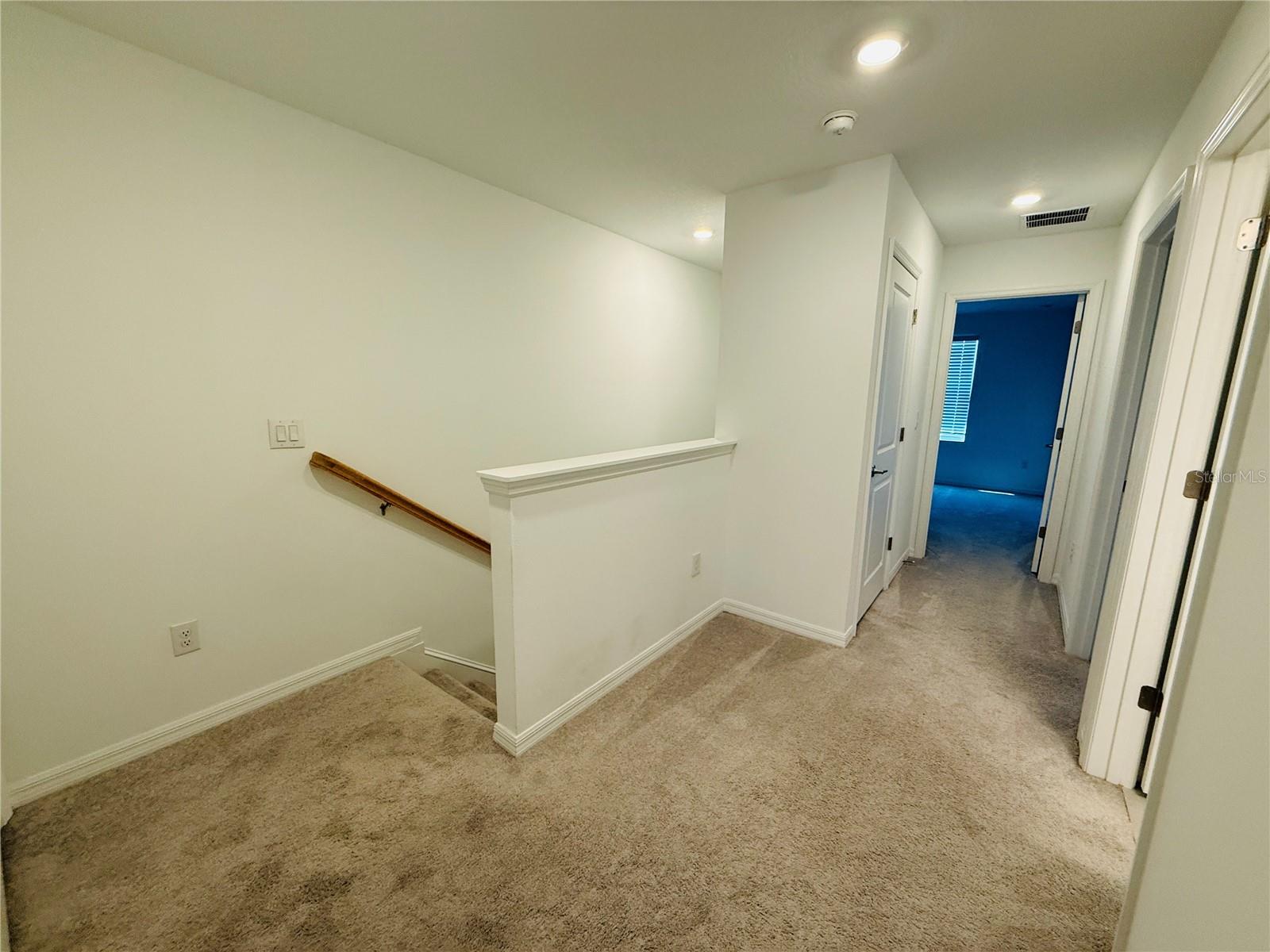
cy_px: 476
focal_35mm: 14
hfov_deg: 102.1
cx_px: 635
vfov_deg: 85.7
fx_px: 514
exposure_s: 1/120
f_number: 2.2
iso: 200
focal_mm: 2.22
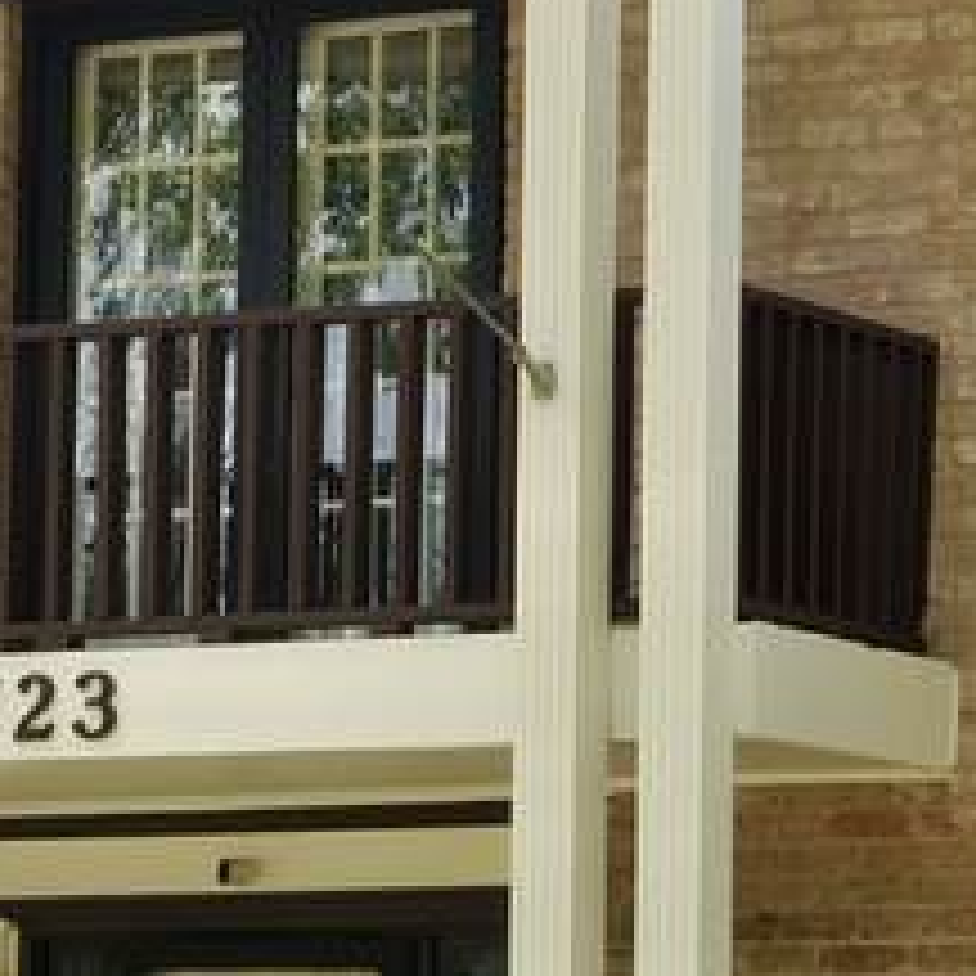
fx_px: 7209
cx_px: 310
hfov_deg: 7.7
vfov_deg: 7.7
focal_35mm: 226
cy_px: 306
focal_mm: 45
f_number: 25
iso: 400
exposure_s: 1/60
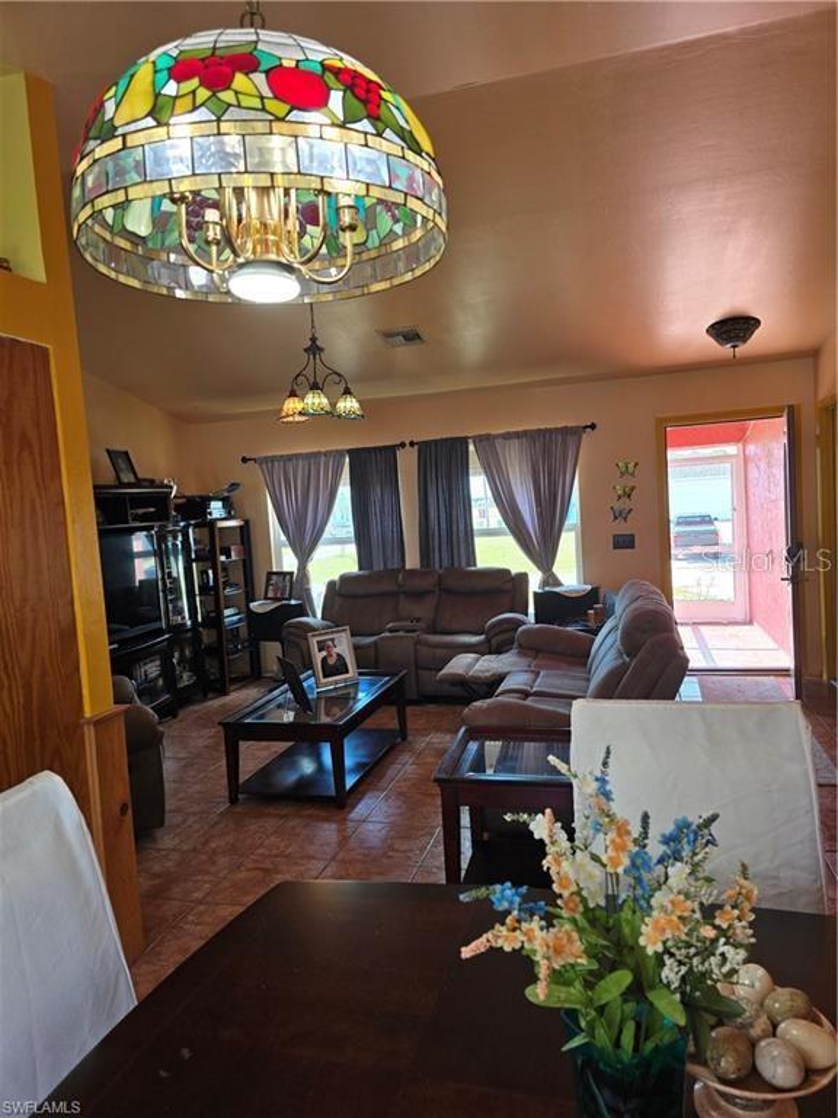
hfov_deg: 58.9
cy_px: 559
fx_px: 742
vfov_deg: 73.9
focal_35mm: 23
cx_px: 419
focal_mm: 6.3
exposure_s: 1/120
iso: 64
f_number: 1.7
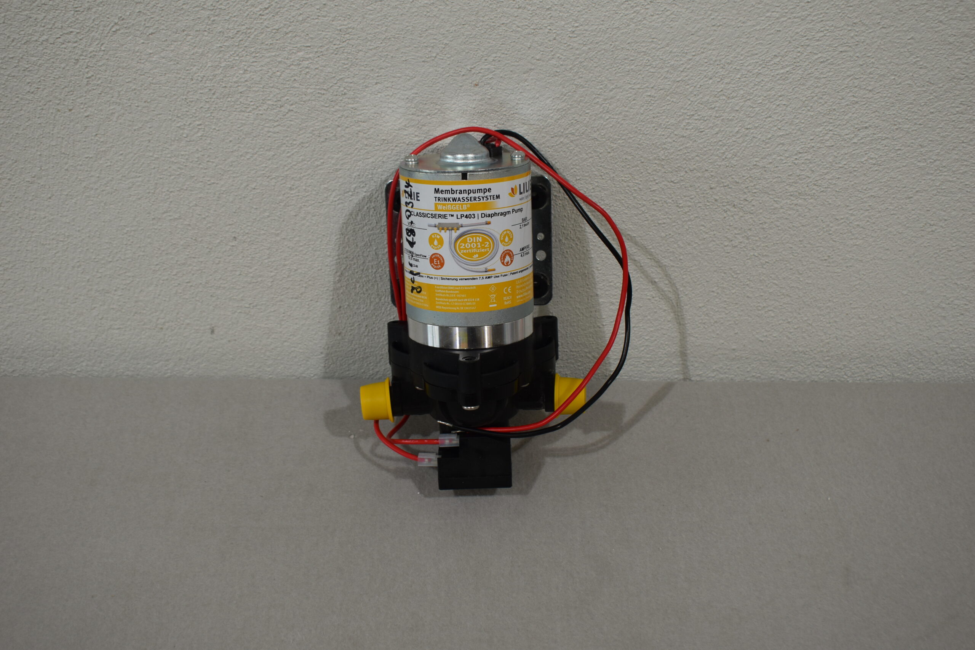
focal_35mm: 46
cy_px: 325
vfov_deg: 28.9
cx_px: 488
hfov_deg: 42.3
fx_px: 1259
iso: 280
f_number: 5.6
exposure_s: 1/125
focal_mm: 31
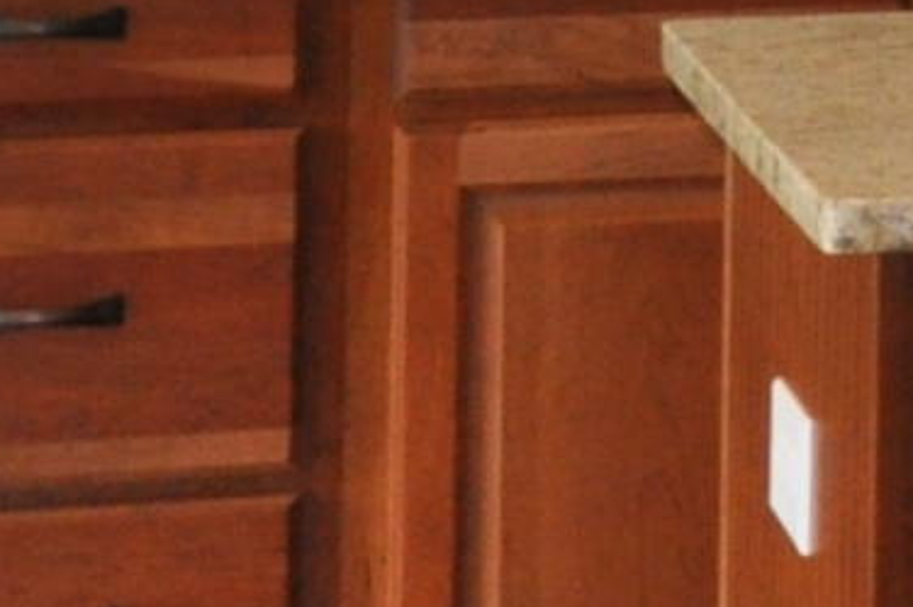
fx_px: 6383
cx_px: 2639
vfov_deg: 5.2
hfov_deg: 7.3
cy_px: -1131
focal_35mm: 252
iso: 800
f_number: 3.8
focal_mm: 21
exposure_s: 1/80
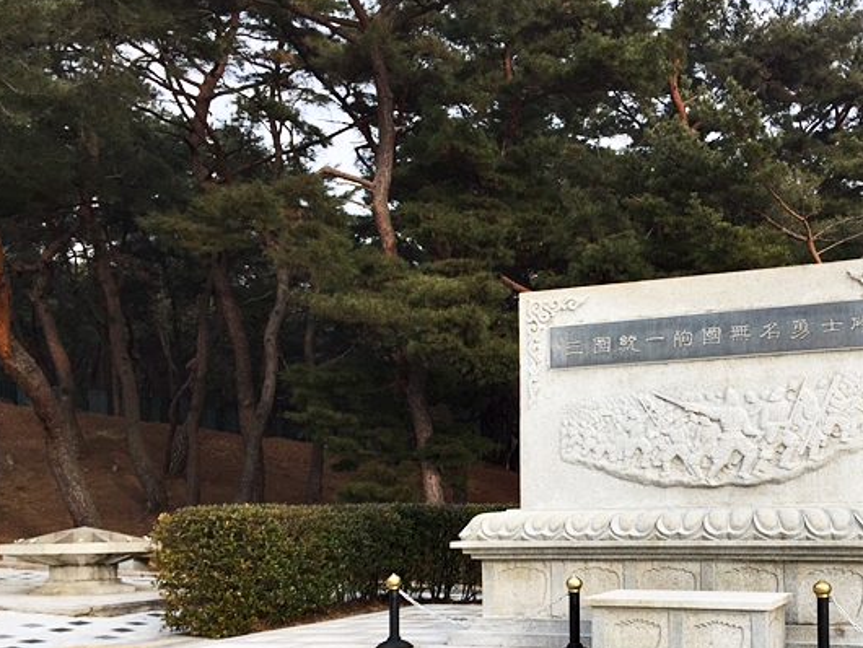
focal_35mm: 41
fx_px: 1023
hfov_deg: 44.8
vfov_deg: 34.8
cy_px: 438
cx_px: 600
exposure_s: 1/824
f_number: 2.2
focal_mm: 4.15
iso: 32
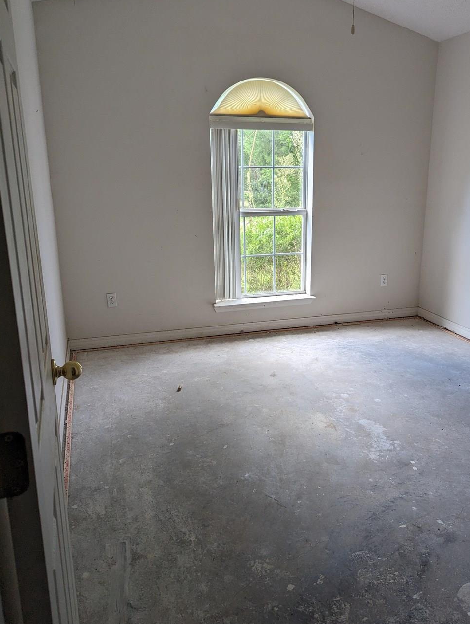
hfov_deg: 48.1
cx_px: 281
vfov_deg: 61.6
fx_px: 524
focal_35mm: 29
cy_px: 309
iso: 100
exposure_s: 1/134
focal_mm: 6.81
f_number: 1.85
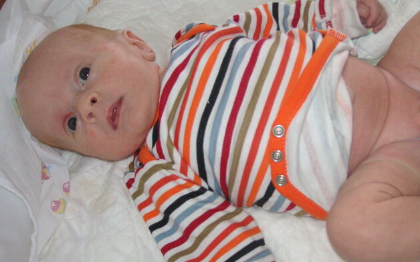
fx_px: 572
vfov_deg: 25.8
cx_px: 256
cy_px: 124
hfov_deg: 40.1
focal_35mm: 50
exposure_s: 1/45
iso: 160
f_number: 2.8
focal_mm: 6.1
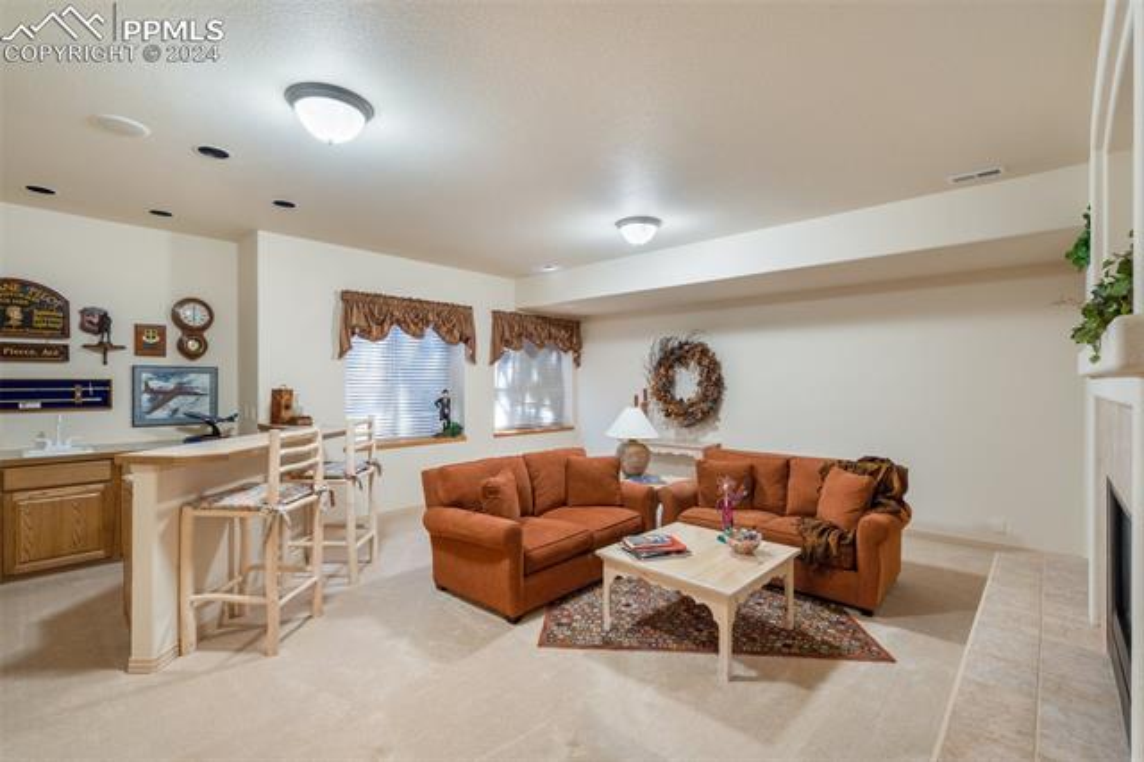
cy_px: 381
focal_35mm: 16
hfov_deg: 96.8
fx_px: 508
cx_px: 572
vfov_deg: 73.7
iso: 400
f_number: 11
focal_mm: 16
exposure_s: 6
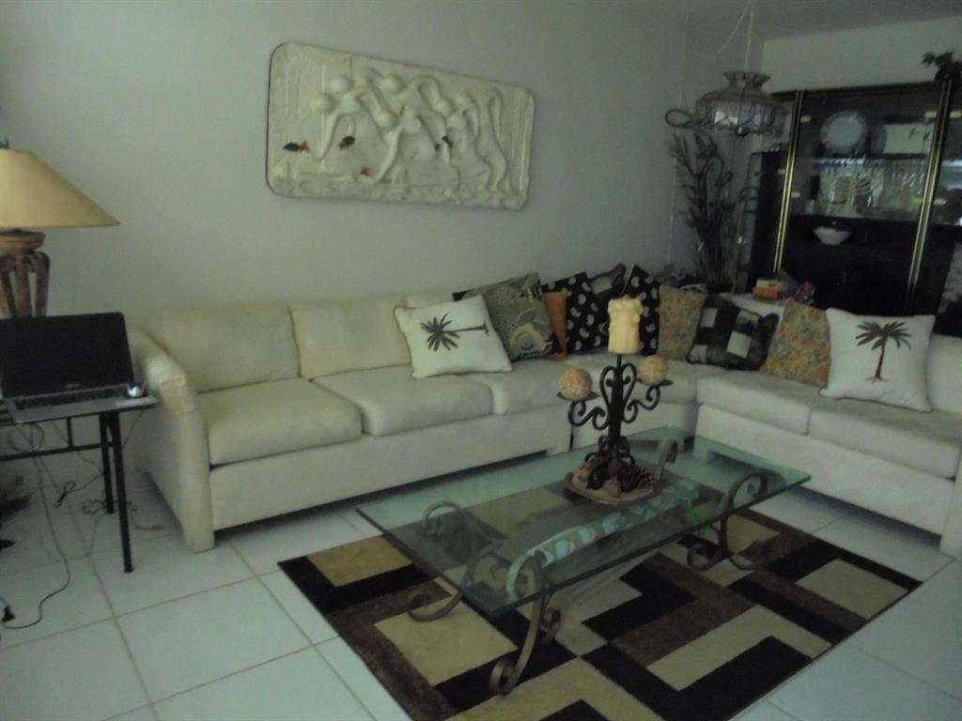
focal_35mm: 26
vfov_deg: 53.1
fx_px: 723
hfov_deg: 67.3
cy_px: 360
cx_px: 481
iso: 500
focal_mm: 4.6
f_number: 3.5
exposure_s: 1/40
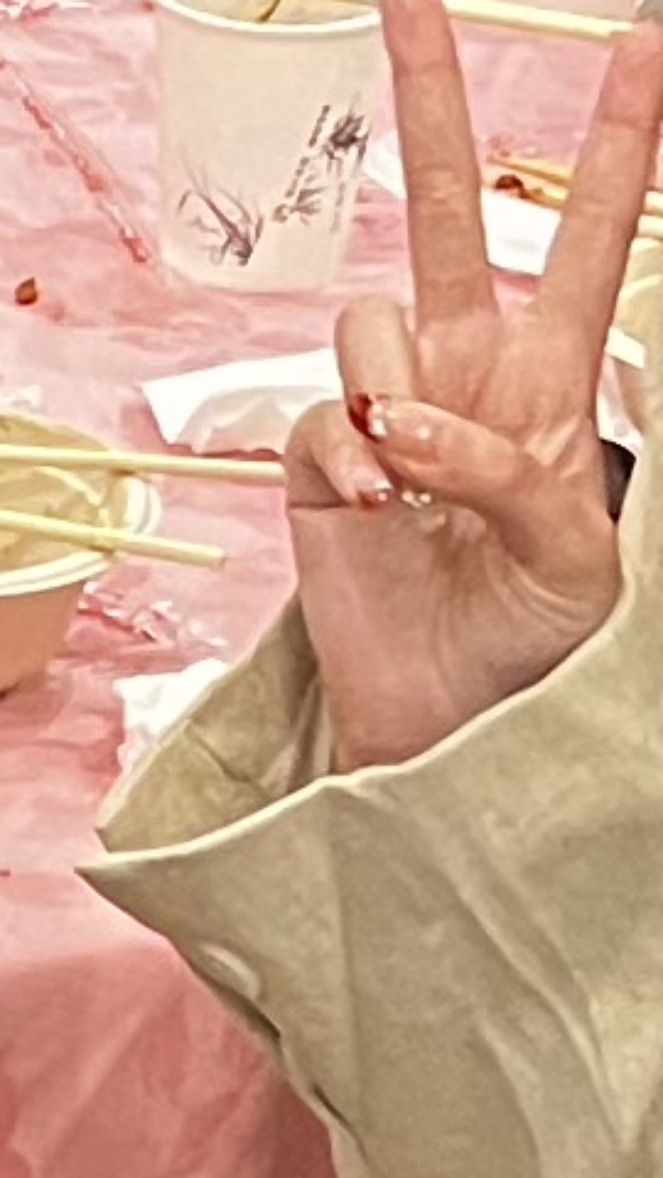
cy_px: 248
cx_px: -850
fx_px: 7438
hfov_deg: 5.0
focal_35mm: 238
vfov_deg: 9.0
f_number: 1.5
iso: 500
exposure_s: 1/33
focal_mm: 5.7
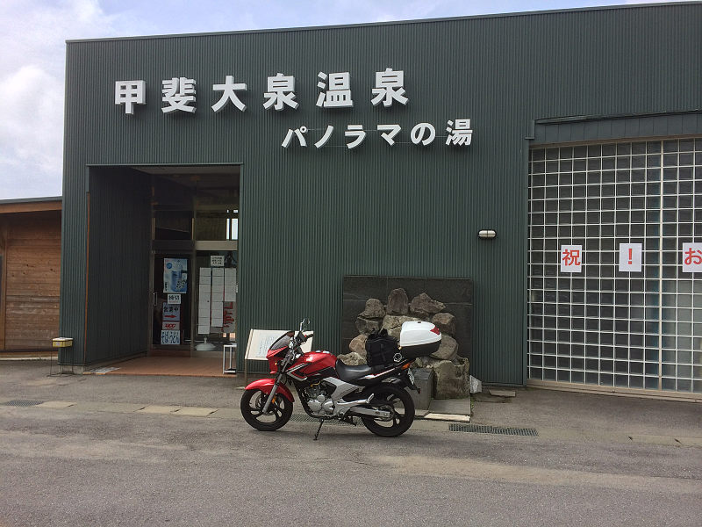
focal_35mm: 30
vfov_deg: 46.8
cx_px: 351
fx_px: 608
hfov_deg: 60.0
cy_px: 264
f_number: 2.2
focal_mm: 4.12
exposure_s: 1/1642
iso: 32
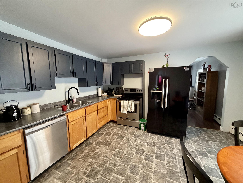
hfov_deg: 102.1
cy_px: 92
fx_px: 98
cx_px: 122
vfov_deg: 85.7
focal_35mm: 14
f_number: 2.2
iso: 500
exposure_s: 1/60
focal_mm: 2.22
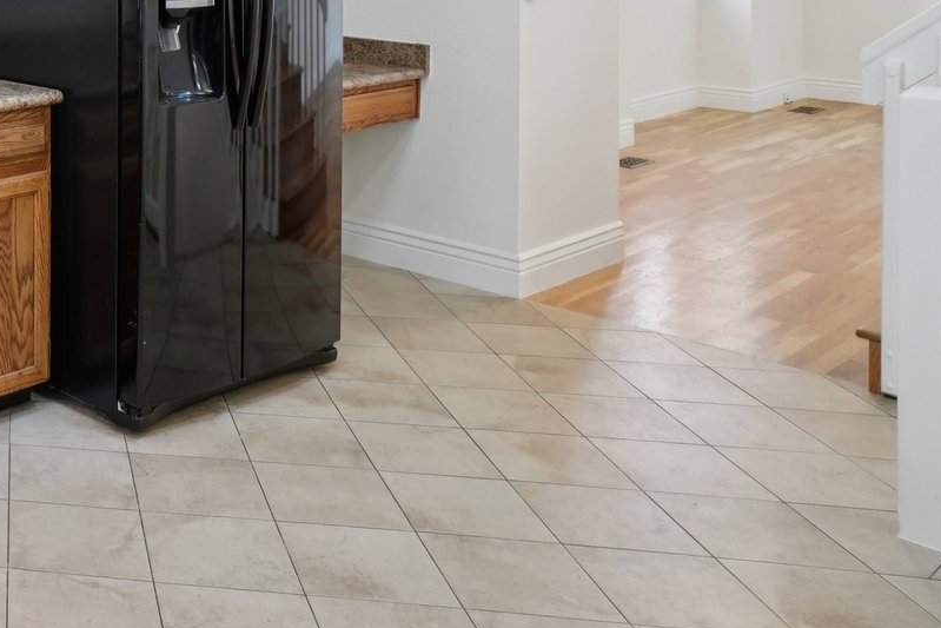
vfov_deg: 28.6
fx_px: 1105
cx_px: -221
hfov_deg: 35.1
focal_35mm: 42
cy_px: -72
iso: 400
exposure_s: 1/15
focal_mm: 11
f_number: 8
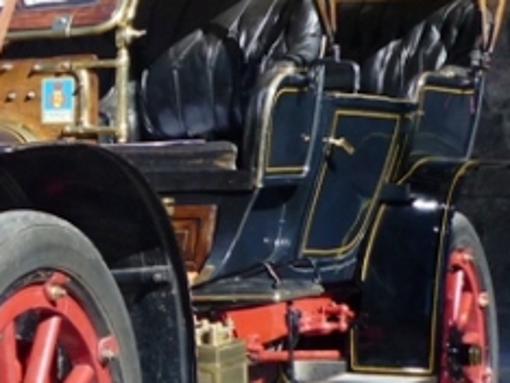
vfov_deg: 14.1
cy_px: 160
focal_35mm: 105
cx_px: -76
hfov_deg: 17.9
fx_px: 1549
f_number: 2.8
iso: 80
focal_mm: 5.5
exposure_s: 1/500
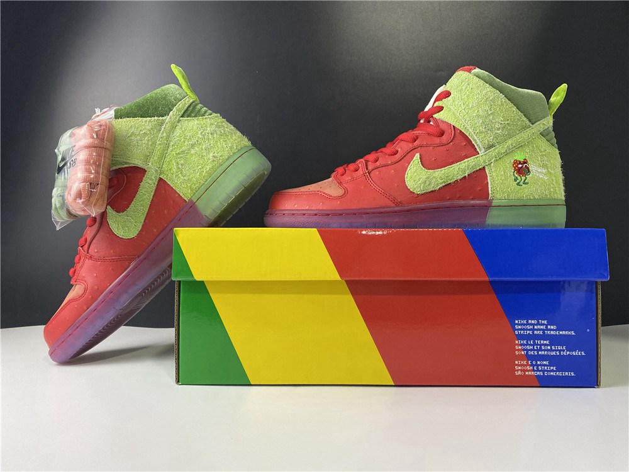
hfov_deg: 67.3
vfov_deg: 53.1
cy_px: 236
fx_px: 472
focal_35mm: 26
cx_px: 314
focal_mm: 4.25
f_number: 1.8
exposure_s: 1/62
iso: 125
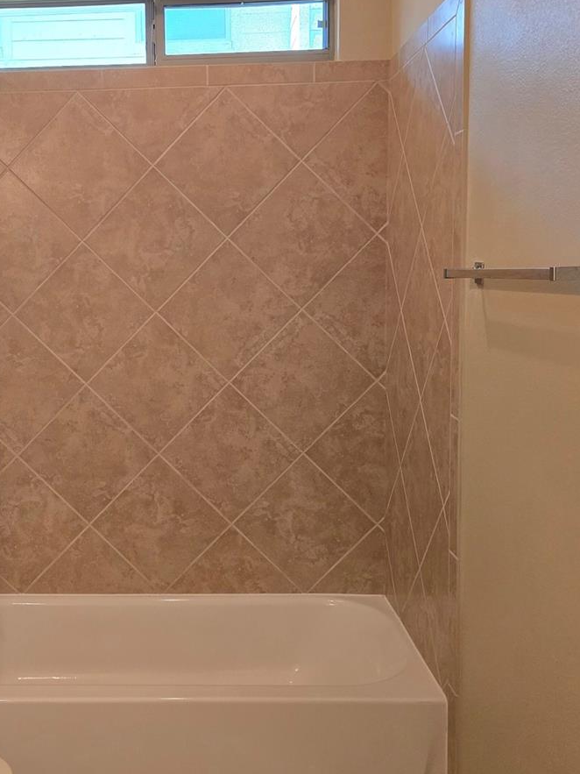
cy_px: 340
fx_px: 894
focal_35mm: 40
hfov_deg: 35.2
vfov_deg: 46.7
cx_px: 147
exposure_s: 1/120
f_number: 1.7
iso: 400
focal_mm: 6.3
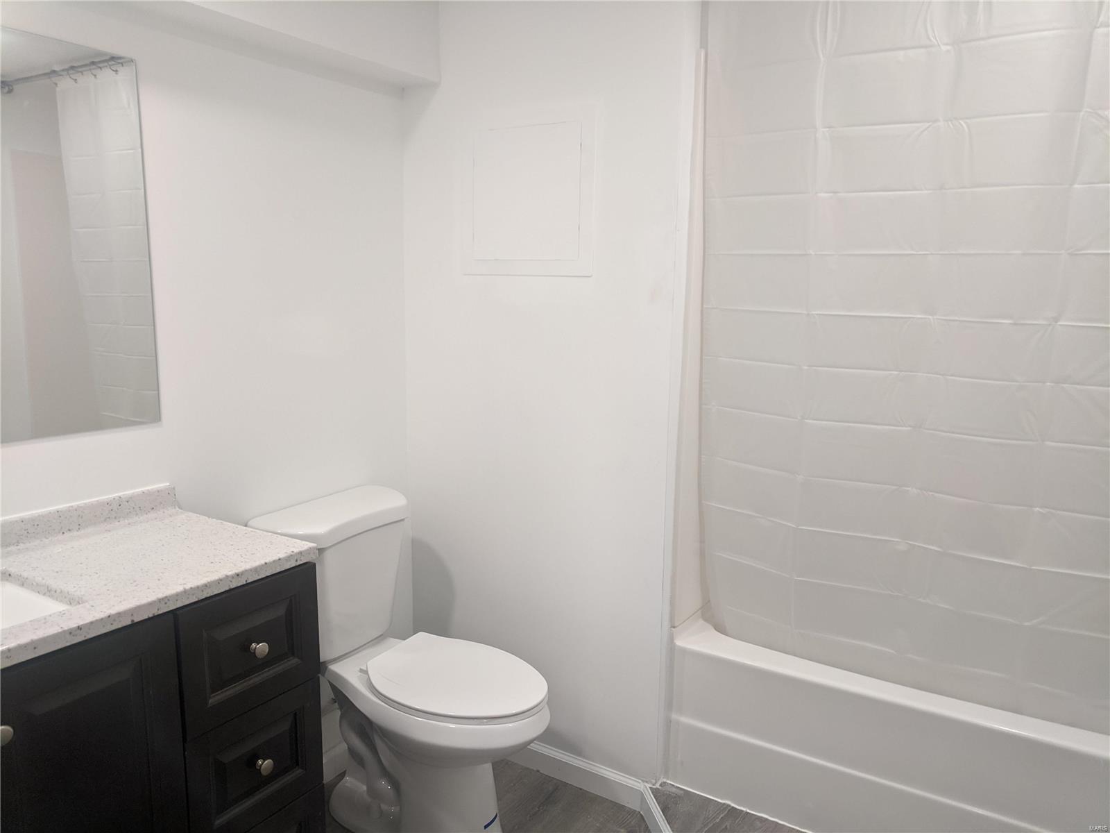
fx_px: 834
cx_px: 555
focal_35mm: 26
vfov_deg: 53.1
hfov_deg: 67.3
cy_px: 416
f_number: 2
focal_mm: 4.67
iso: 212
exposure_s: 1/60
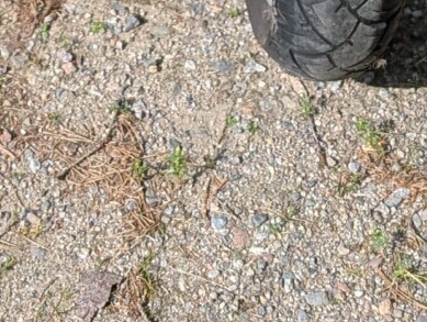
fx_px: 1952
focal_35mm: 158
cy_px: -689
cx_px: 232
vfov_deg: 7.9
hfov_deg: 12.5
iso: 19
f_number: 1.68
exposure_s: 1/907
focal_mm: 6.9
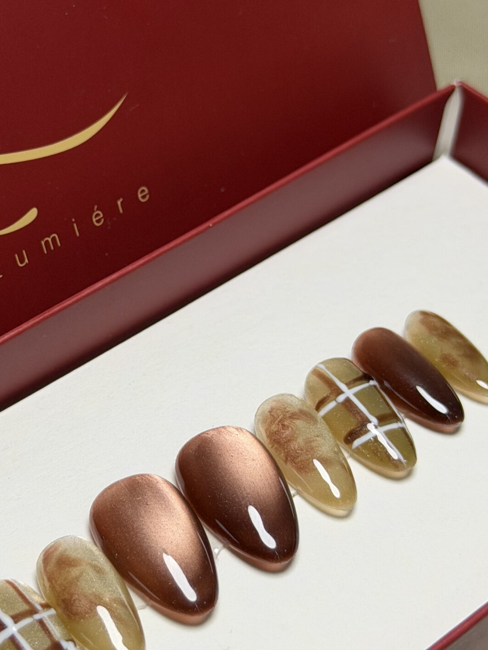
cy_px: 324
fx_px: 1635
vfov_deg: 22.5
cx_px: 150
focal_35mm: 87
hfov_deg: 16.9
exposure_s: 1/83
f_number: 1.78
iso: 100
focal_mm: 6.76
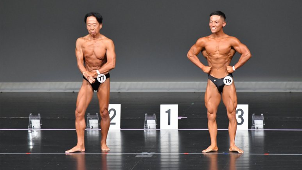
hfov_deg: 6.5
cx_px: 151
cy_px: 78
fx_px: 2650
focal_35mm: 331
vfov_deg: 3.7
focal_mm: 210
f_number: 5.6
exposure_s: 1/400
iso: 5000
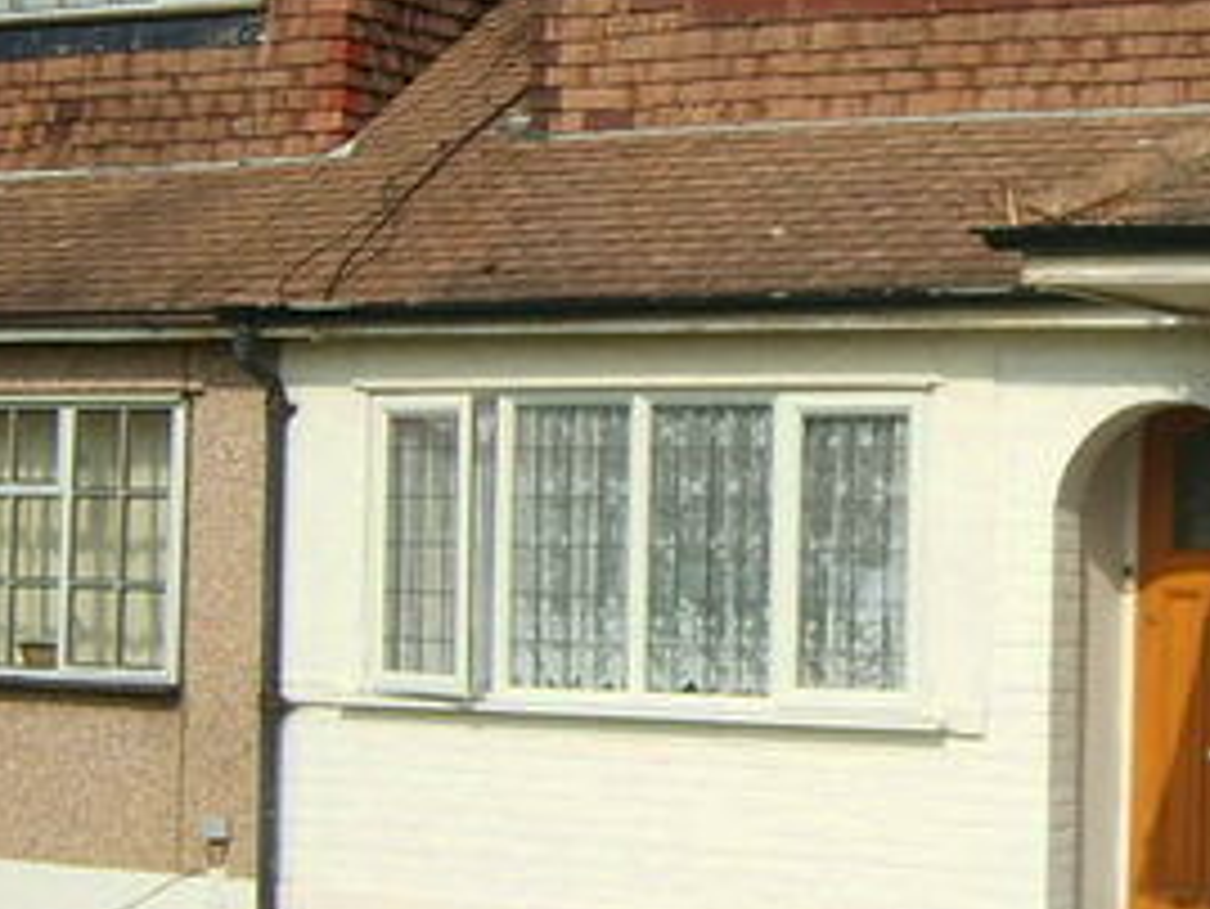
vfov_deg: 16.2
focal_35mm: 91
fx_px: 3182
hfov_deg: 20.9
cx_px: 1165
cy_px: 398
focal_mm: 5.8
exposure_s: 1/350
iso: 50
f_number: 7.1
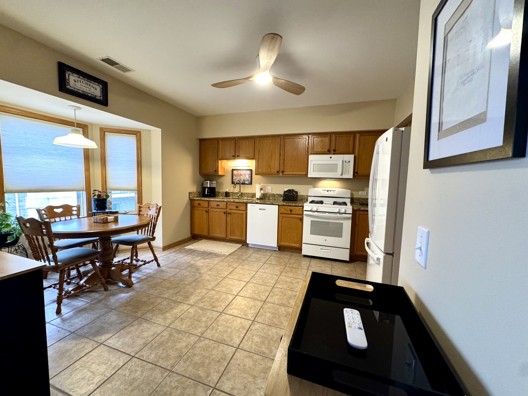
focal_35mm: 14
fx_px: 214
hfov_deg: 102.1
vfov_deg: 85.7
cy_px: 198
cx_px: 264
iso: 500
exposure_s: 1/60
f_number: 2.2
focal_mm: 2.22
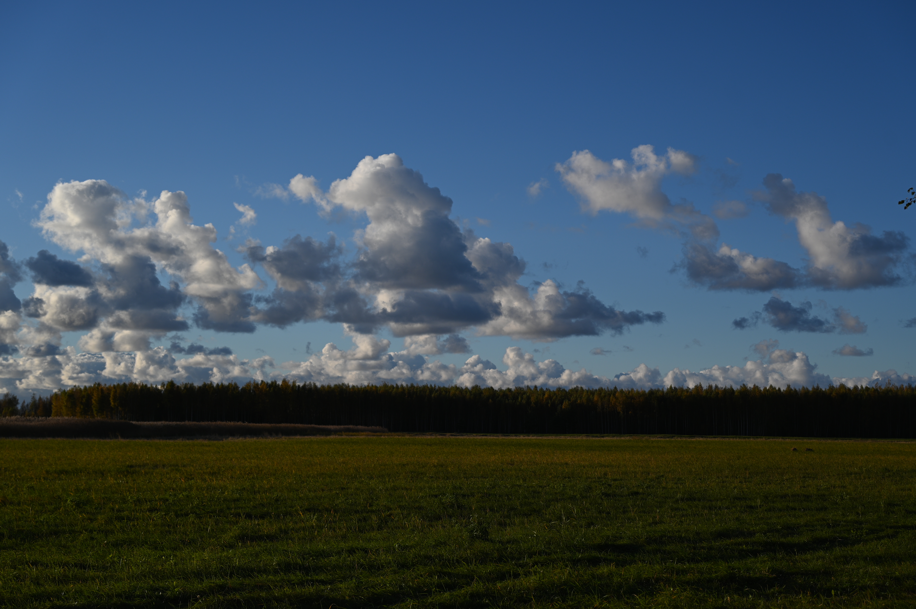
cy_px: 304
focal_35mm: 52
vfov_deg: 26.0
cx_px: 458
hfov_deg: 38.2
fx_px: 1322
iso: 100
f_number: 4
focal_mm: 52
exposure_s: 1/2000
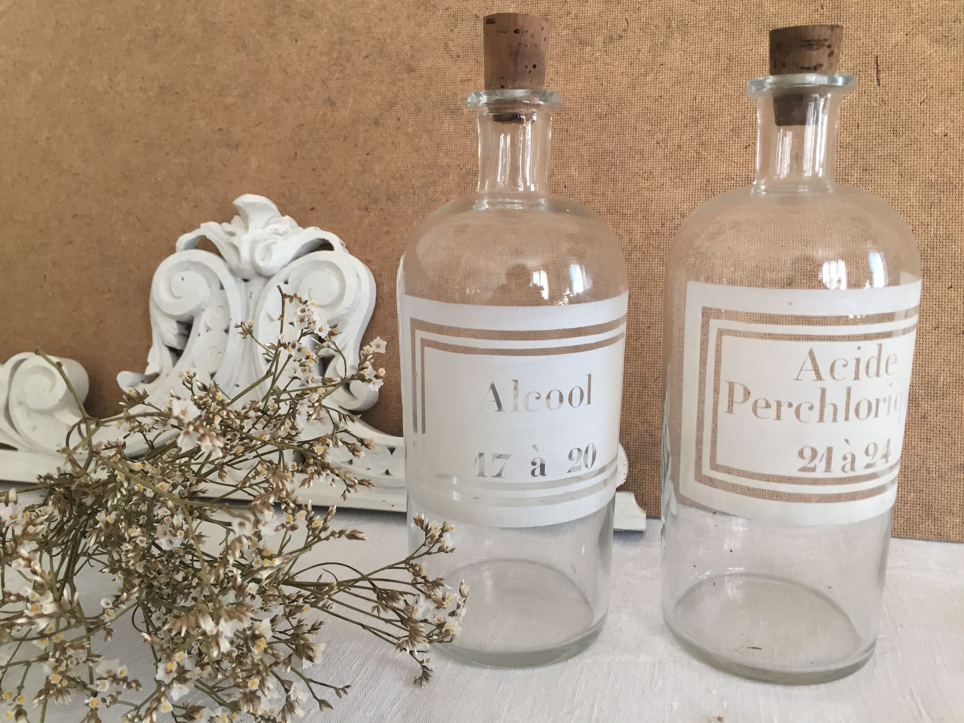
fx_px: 808
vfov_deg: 48.2
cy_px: 362
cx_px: 482
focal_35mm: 29
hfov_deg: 61.7
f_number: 2.2
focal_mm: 4.15
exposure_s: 1/33
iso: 80
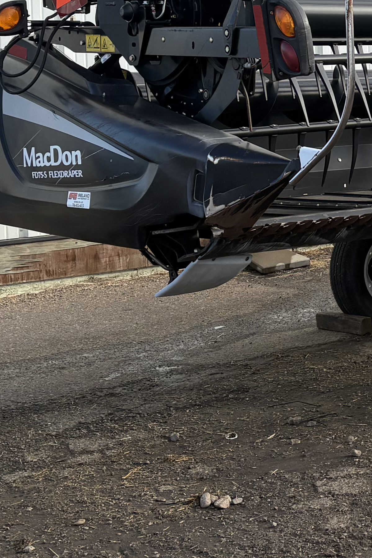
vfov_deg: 23.2
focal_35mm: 86
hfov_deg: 15.1
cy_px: 83
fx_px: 1333
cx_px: 504
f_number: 1.6
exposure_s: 1/1706
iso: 50
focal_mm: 5.96
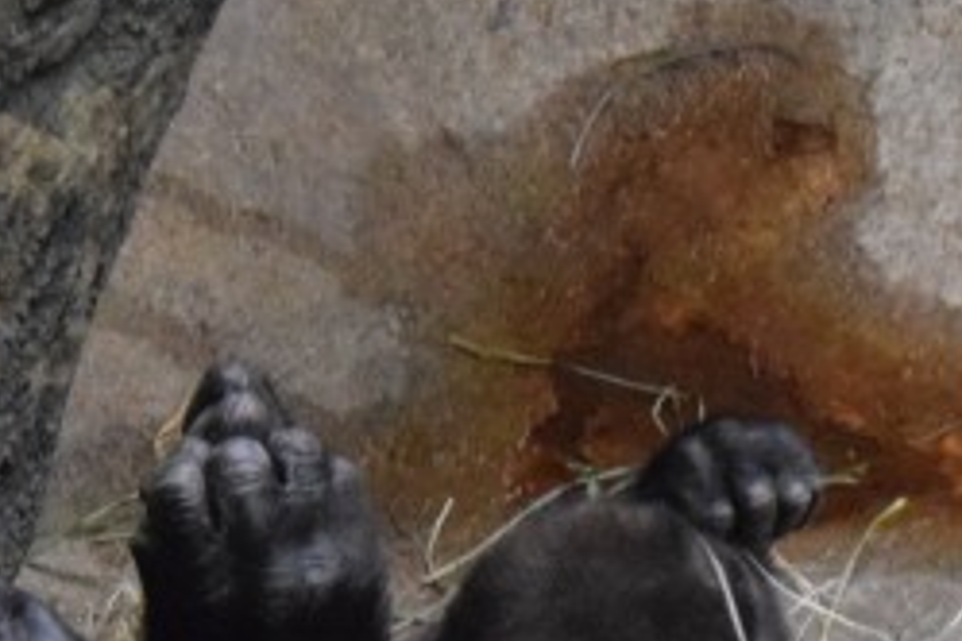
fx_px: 23889
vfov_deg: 1.5
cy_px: 795
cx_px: 444
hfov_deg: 2.3
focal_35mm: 894
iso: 6400
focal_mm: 145
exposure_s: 1/250
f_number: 5
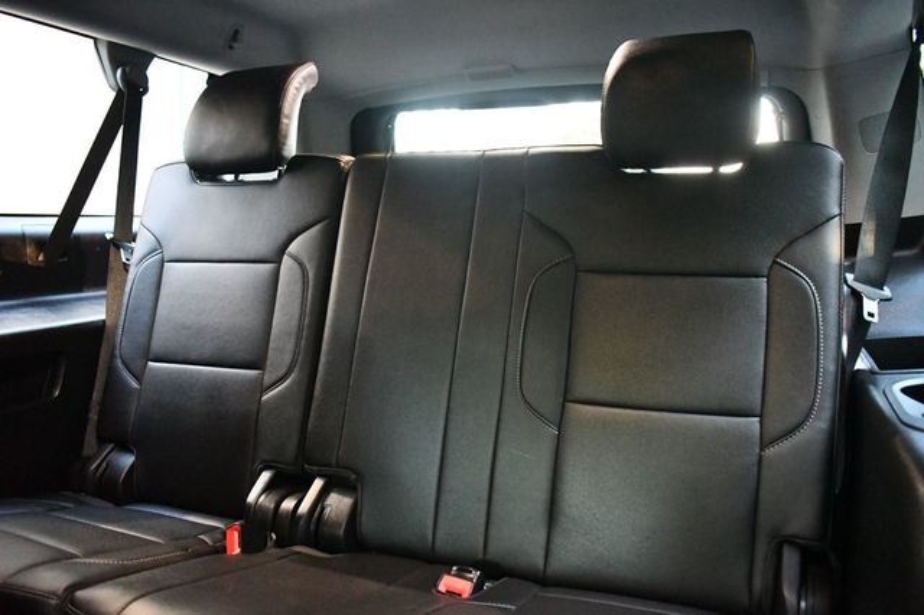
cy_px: 308
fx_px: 770
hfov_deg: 62.0
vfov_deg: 43.6
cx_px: 462
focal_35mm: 30
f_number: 3.5
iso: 12800
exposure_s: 1/50
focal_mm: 20
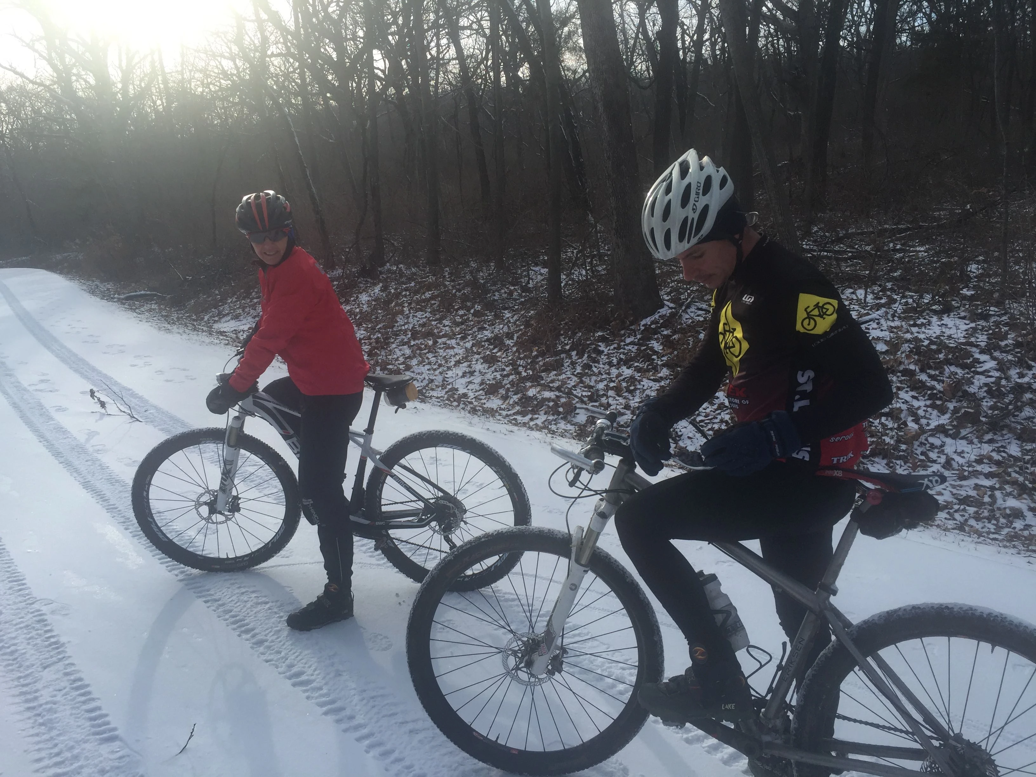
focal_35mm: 29
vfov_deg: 48.2
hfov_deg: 61.7
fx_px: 868
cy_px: 388
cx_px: 518
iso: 32
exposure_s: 1/824
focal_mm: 4.15
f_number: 2.2
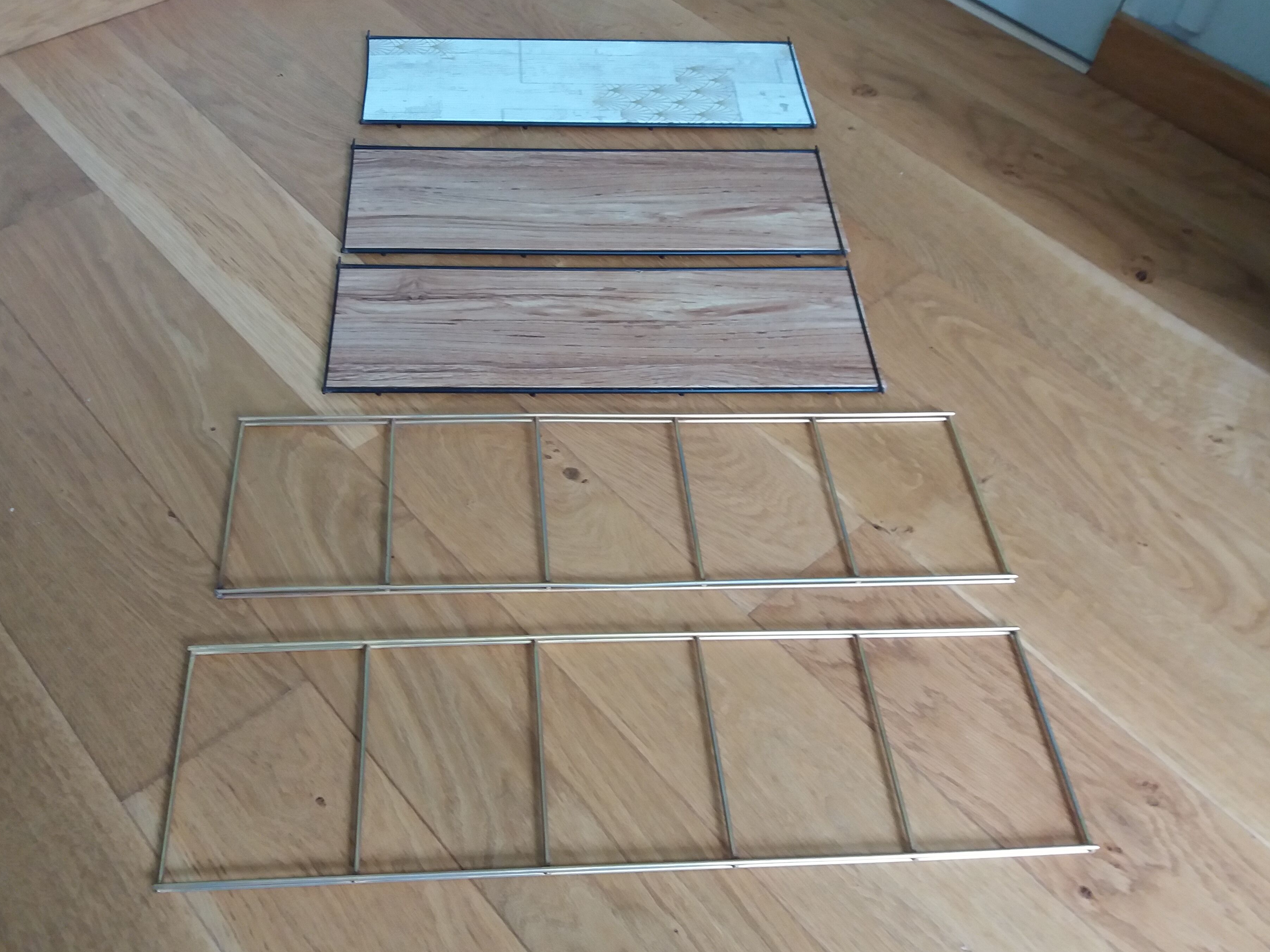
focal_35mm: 32
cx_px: 585
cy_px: 460
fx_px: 1174
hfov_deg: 56.7
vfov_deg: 44.2
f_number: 1.9
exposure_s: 1/33
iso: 125
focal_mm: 3.7
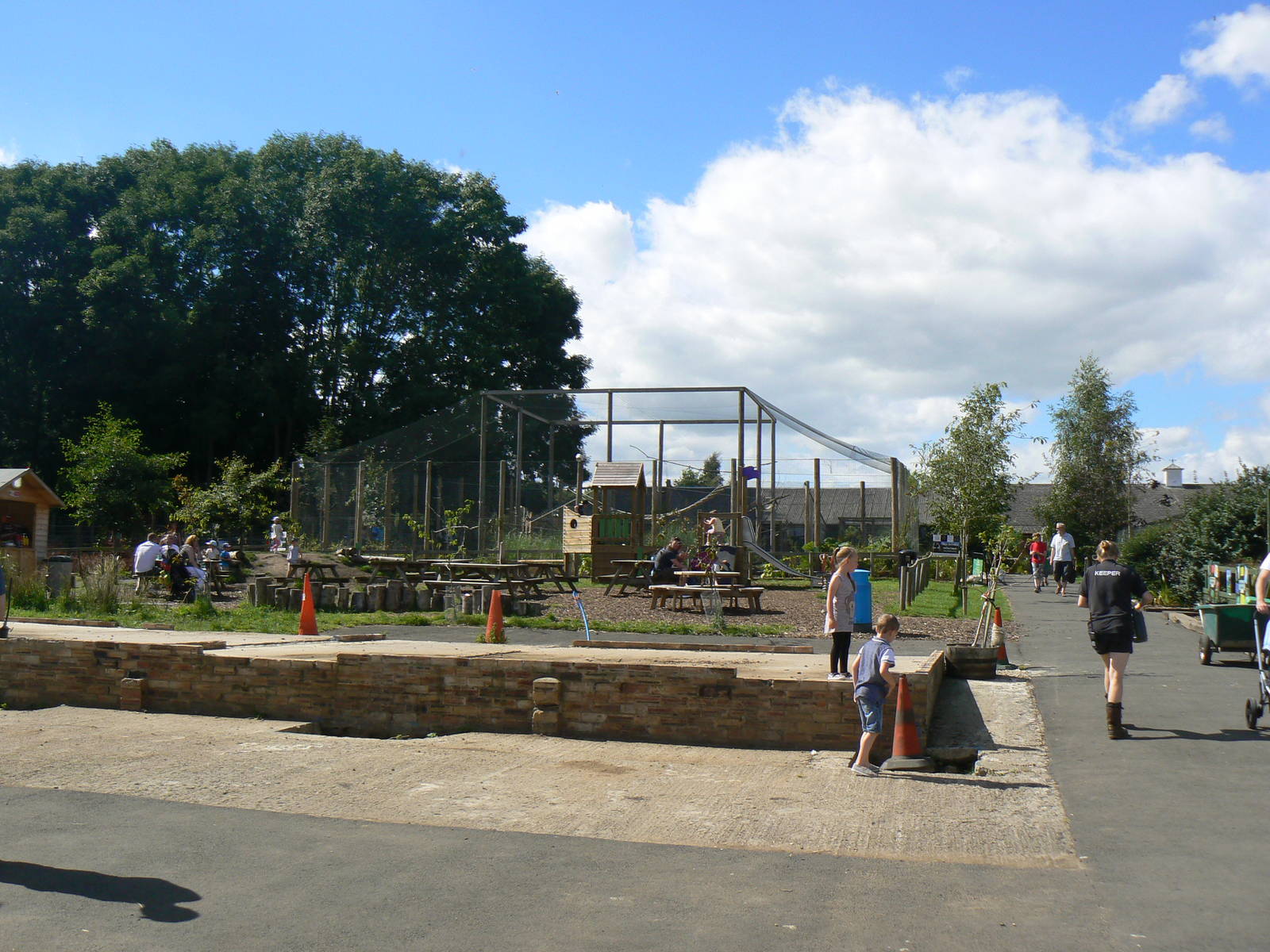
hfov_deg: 51.4
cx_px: 635
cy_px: 476
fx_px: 1321
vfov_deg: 39.7
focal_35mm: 36
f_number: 6.3
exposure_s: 1/500
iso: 80
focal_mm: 6
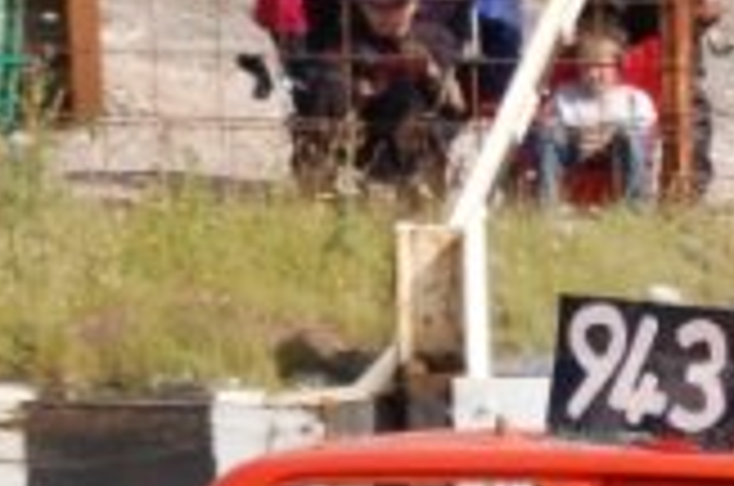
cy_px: 688
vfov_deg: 3.6
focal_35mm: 383
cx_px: 1274
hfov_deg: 5.3
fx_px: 7793
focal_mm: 65
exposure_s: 1/1000
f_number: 5.3
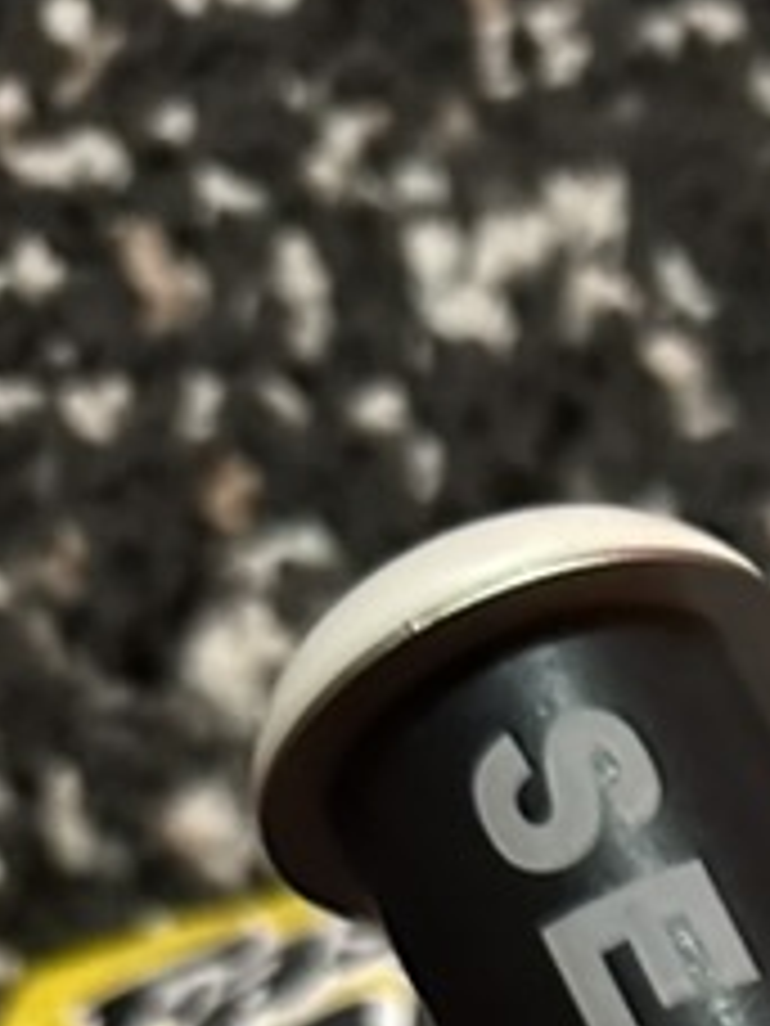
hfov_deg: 12.2
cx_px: 1531
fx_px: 3203
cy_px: 2120
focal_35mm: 108
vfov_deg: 14.6
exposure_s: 1/33
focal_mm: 6.86
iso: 640
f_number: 1.78
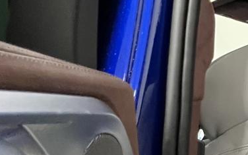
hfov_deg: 24.6
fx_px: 338
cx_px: 414
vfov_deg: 24.4
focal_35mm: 50
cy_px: 164
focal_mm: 1.57
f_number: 1.8
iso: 640
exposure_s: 1/50
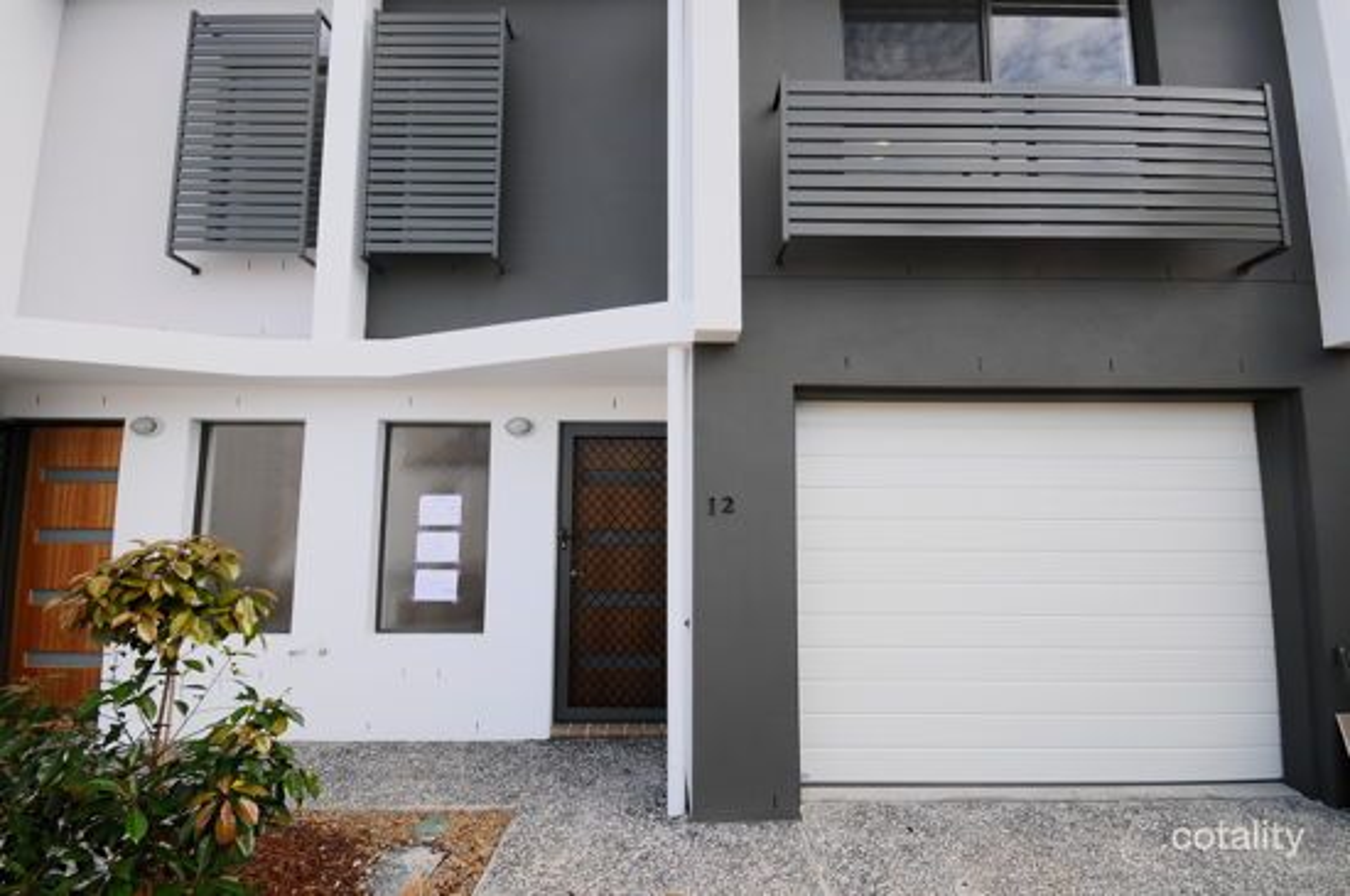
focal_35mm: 15
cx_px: 675
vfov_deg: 77.1
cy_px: 448
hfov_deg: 100.5
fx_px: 562
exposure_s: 1/80
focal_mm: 10
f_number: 8
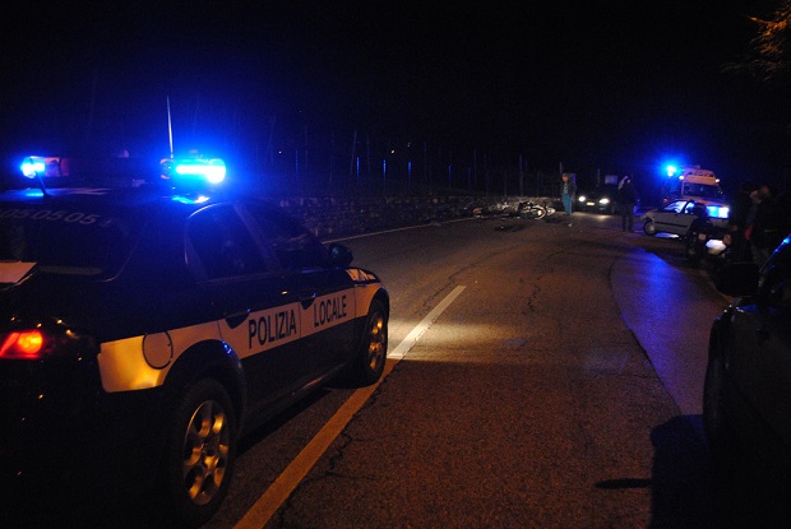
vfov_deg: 34.3
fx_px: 858
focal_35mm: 39
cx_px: 396
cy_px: 264
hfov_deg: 49.5
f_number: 4.2
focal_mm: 26
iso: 1600
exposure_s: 1/30
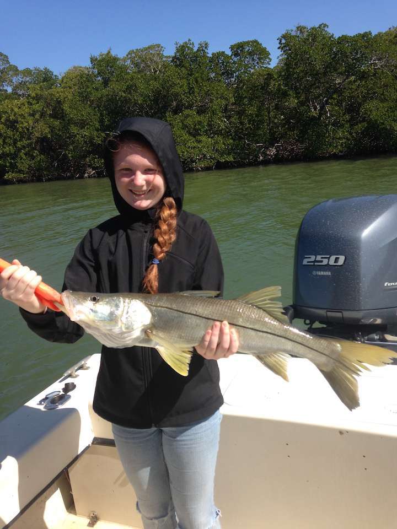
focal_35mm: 33
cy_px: 264
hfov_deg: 42.9
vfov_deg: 55.4
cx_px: 198
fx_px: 505
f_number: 2.4
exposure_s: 1/1290
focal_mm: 4.12
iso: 50
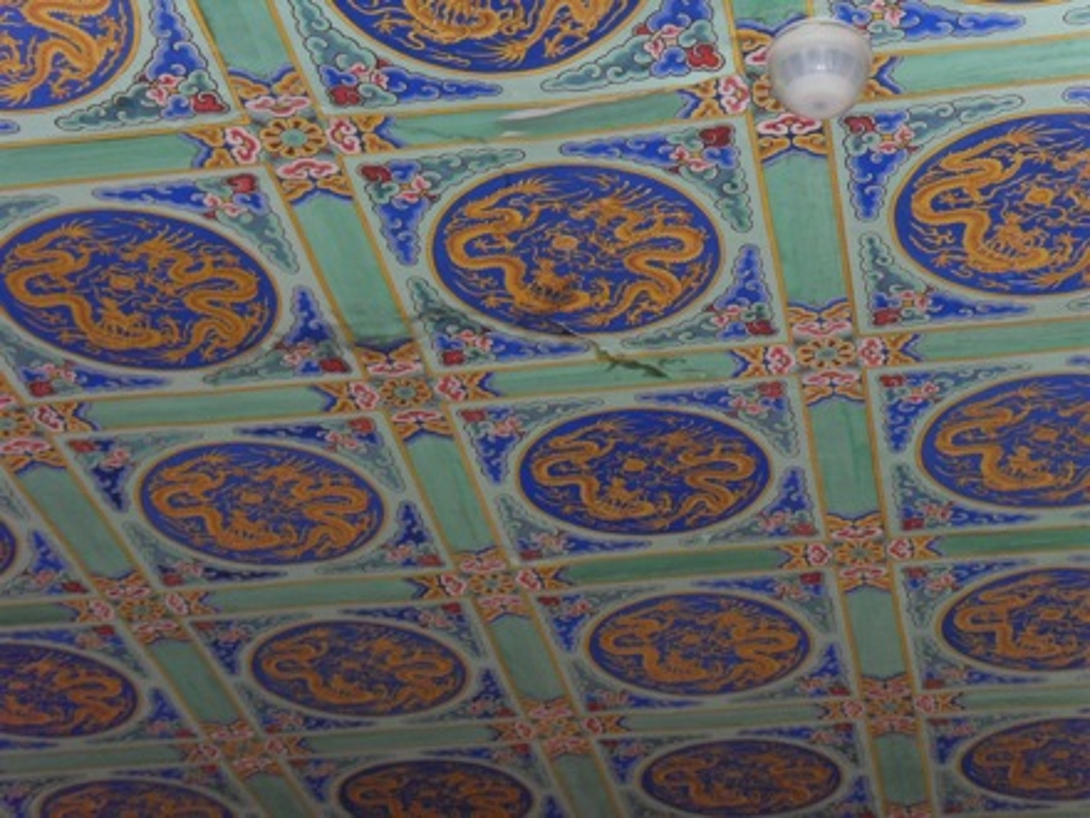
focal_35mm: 80
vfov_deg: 18.4
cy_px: 409
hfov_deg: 24.4
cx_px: 545
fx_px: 2519
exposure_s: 1/60
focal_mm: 13.7
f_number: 4.2
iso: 400
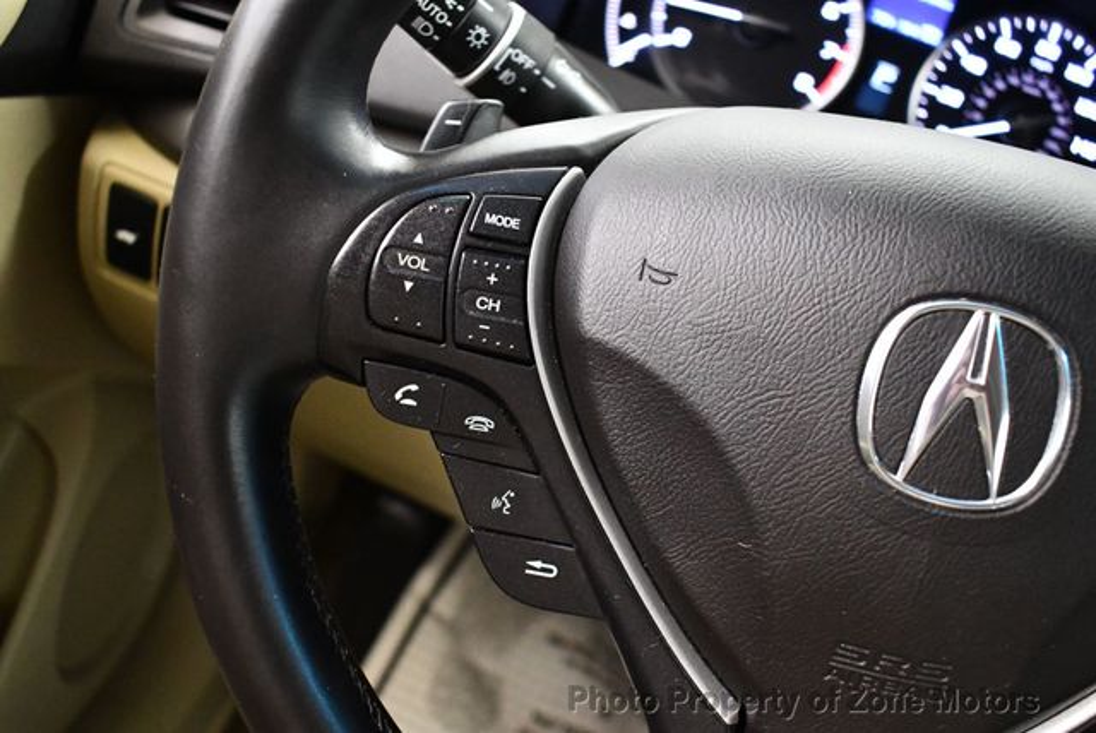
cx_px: 548
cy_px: 366
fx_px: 1097
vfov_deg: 36.9
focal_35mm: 36
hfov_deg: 53.1
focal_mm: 18
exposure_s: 1/60
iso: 4000
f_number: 3.5
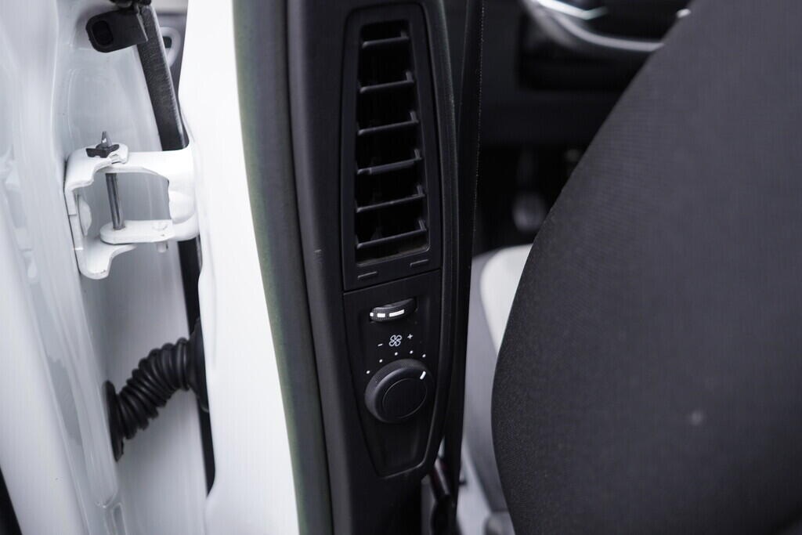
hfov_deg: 53.1
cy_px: 268
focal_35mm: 36
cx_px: 401
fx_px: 802
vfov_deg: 36.9
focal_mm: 24
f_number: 2.8
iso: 320
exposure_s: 1/40
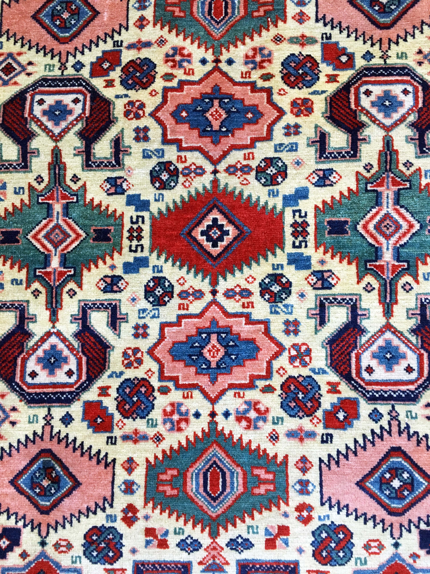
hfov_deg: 48.2
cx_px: 215
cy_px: 287
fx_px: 480
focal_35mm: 29
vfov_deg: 61.7
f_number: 2.2
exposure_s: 1/33
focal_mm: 4.15
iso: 125
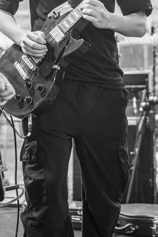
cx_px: 75
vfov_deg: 21.8
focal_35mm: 92
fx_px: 606
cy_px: 37
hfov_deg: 14.9
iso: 1000
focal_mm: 27
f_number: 1.2
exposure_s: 1/320
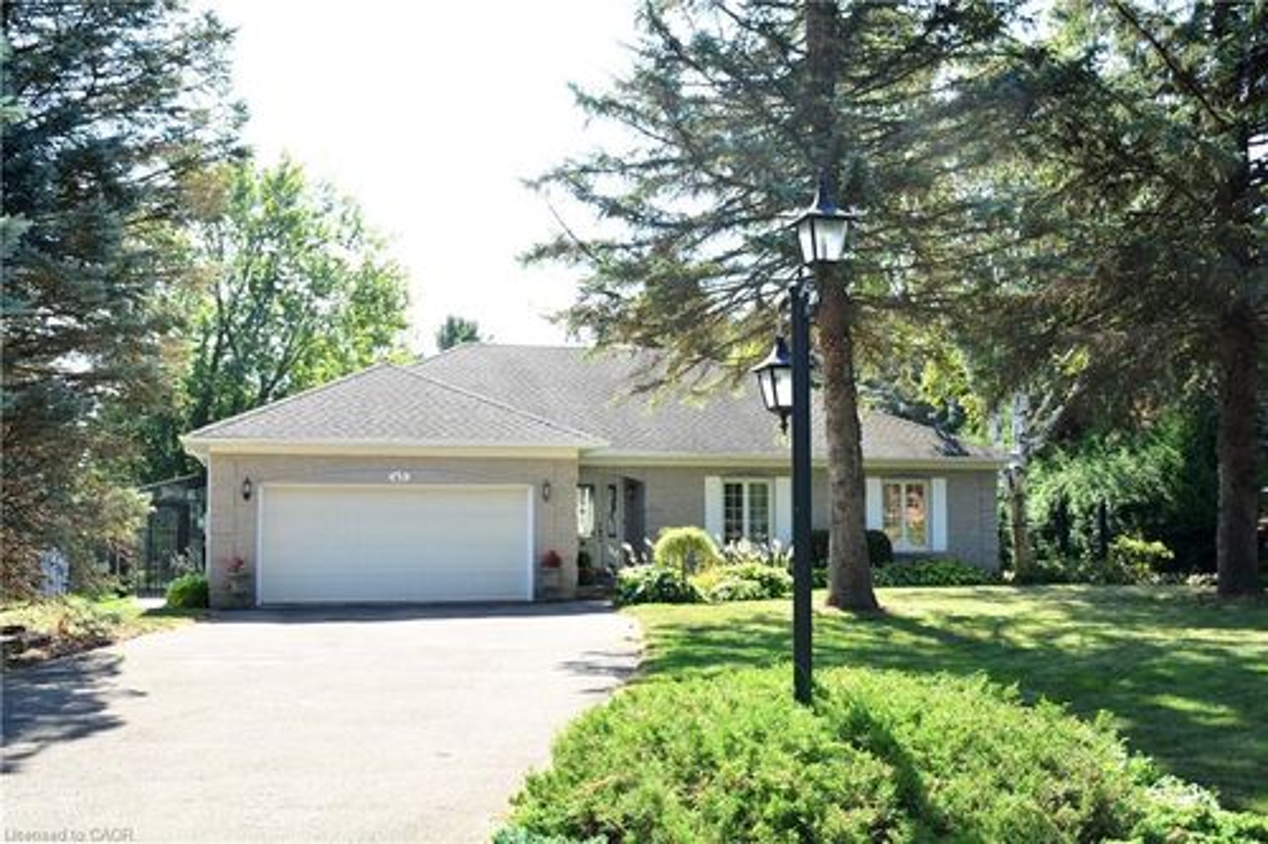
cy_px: 422
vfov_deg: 36.8
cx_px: 634
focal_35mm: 36
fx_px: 1268
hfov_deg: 53.1
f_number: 8
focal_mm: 24
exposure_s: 1/160
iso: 200
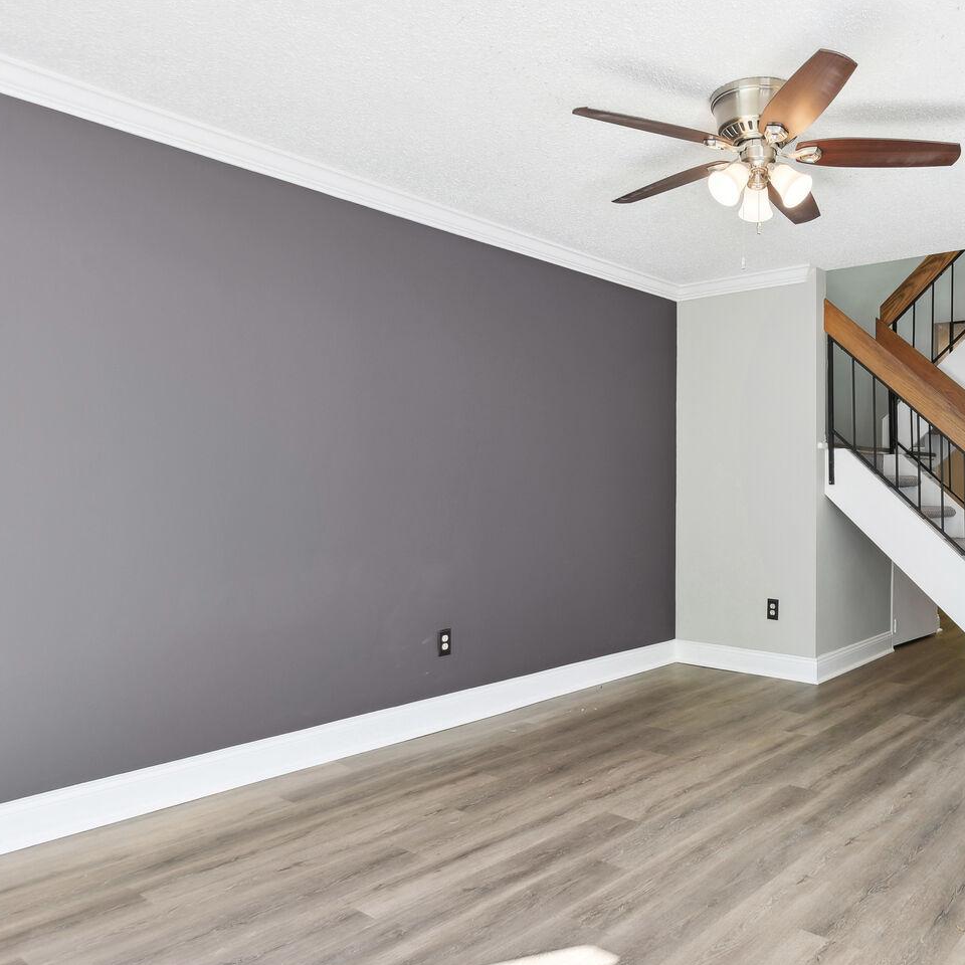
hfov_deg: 58.4
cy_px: 493
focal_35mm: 26
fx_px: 820
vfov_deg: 60.9
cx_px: 700
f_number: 8
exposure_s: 1/20
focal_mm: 17
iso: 200
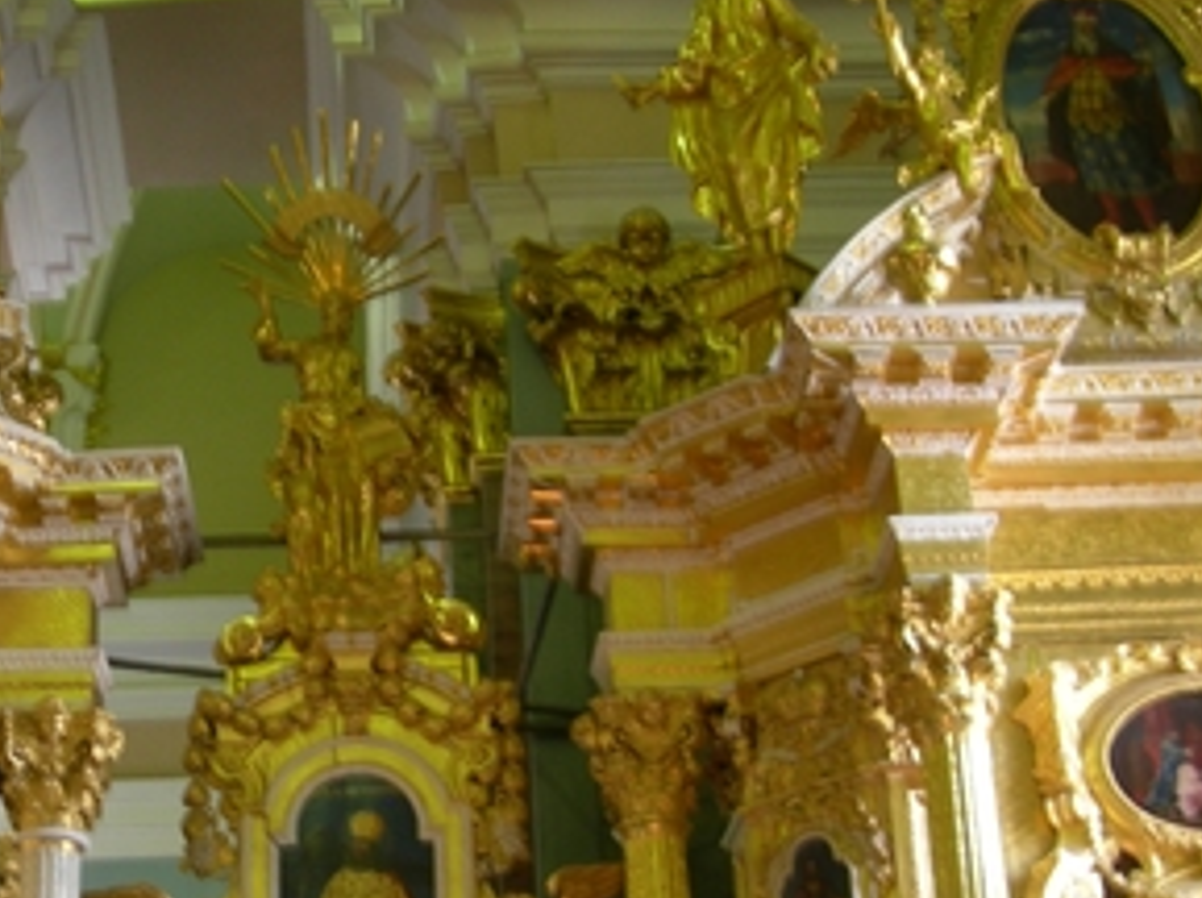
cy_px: 686
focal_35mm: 79
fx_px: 2740
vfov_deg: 18.5
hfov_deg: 24.3
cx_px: 195
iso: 50
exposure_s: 1/4.2
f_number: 2.8
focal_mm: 7.8
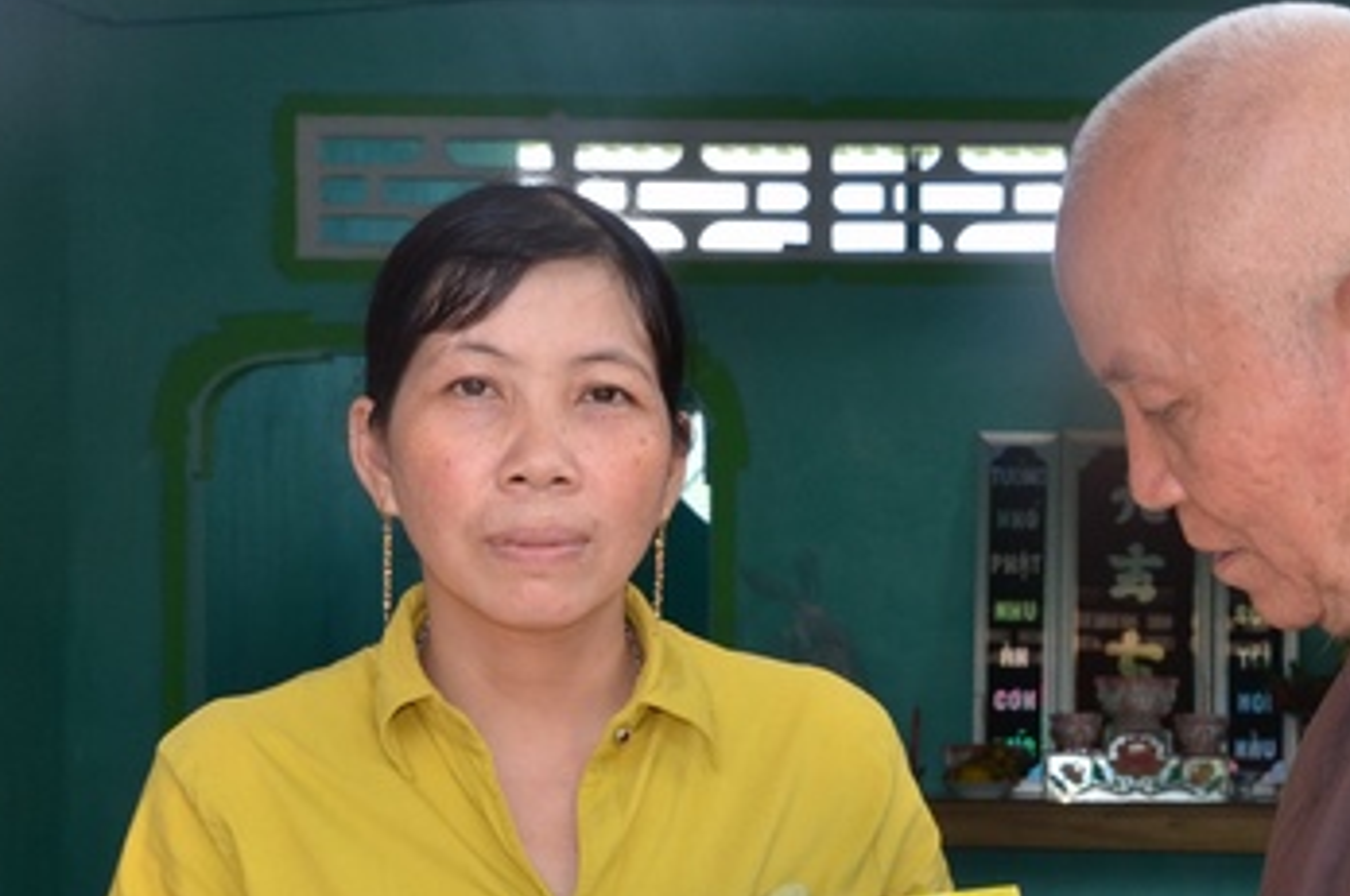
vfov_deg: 16.1
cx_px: 1016
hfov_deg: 24.0
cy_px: 758
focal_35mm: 84
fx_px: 3146
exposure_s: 1/250
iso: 1000
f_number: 11
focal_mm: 30
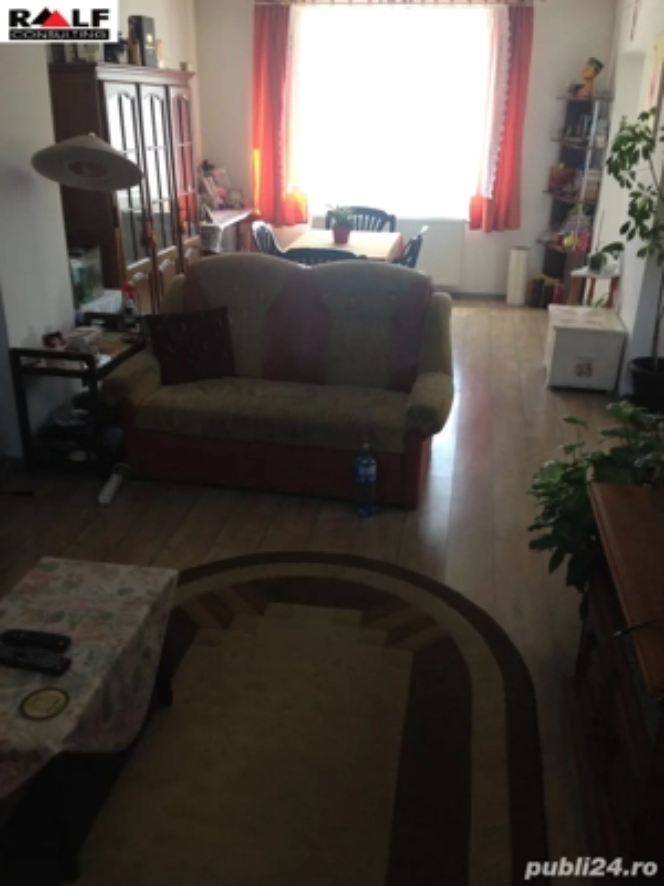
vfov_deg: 55.4
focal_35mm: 33
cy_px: 443
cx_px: 332
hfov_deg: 42.9
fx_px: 844
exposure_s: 1/20
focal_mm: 4.12
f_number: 2.4
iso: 50
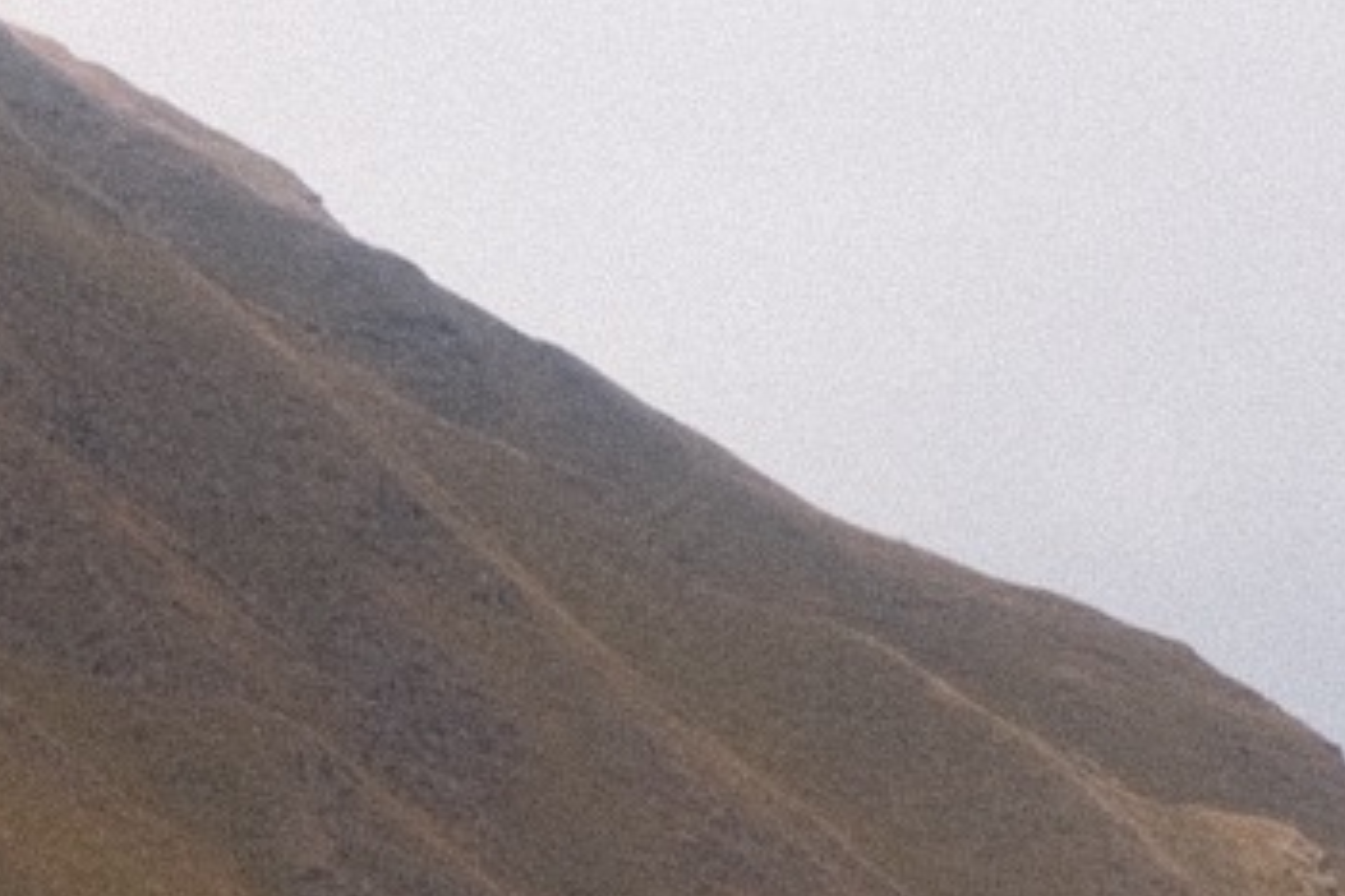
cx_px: 4361
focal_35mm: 294
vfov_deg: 4.6
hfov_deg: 6.3
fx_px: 10983
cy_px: 1769
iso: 320
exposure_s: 1/1300
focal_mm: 28.9
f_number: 4
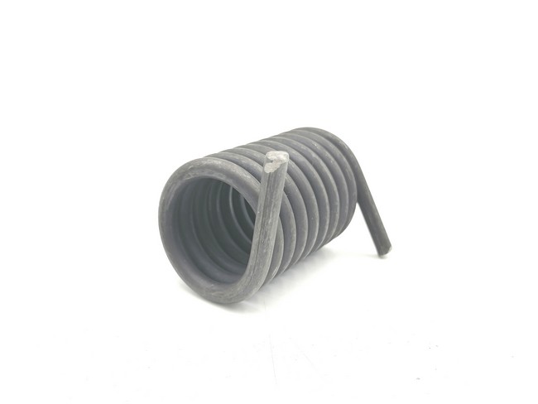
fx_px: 529
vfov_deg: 41.8
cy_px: 202
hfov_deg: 53.9
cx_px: 269
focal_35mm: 34
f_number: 1.8
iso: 50
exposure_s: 1/113
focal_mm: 5.3
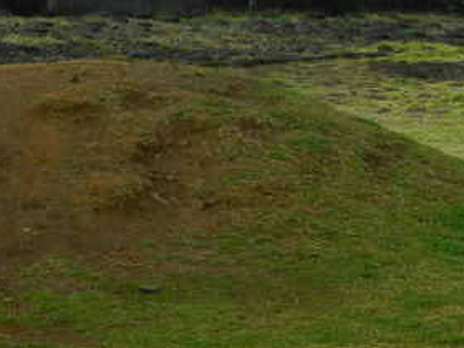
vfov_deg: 8.4
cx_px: 497
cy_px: -227
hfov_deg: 11.3
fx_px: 2306
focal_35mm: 172
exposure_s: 1/800
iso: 80
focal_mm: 8.4
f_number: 3.6
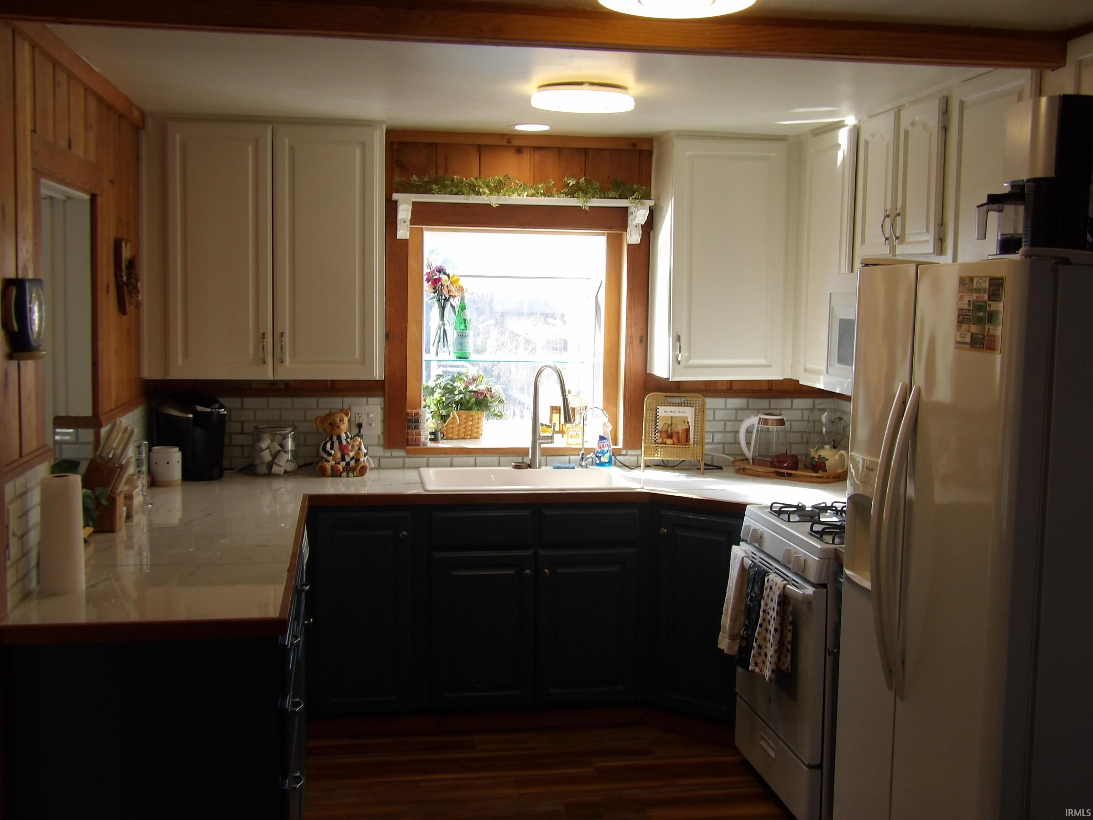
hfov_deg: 47.9
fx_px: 1231
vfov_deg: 36.8
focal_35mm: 39
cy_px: 410
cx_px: 546
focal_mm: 7
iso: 100
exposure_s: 1/61
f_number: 3.7
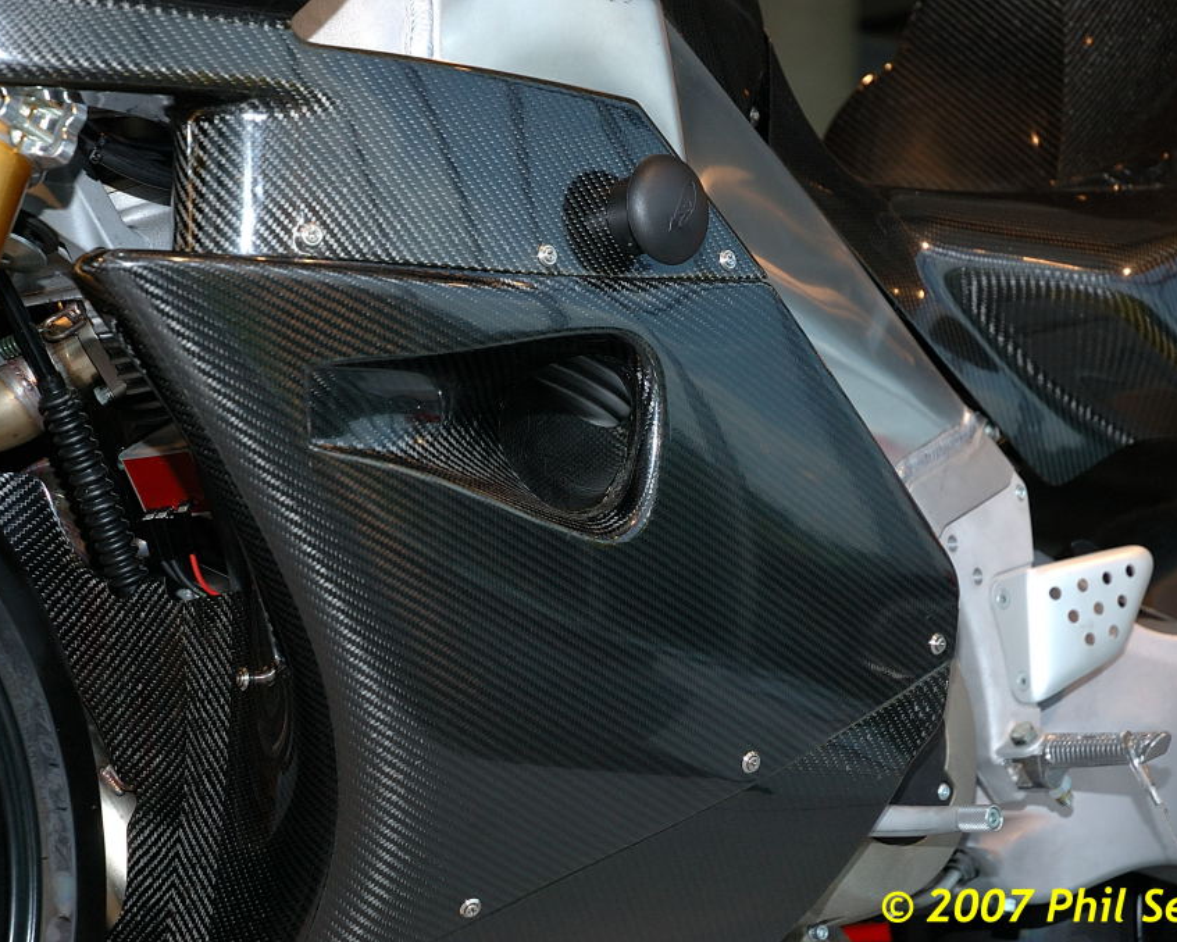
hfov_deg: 16.2
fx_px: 4146
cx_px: 582
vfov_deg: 13.0
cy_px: 471
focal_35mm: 119
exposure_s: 1/125
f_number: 4.5
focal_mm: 70
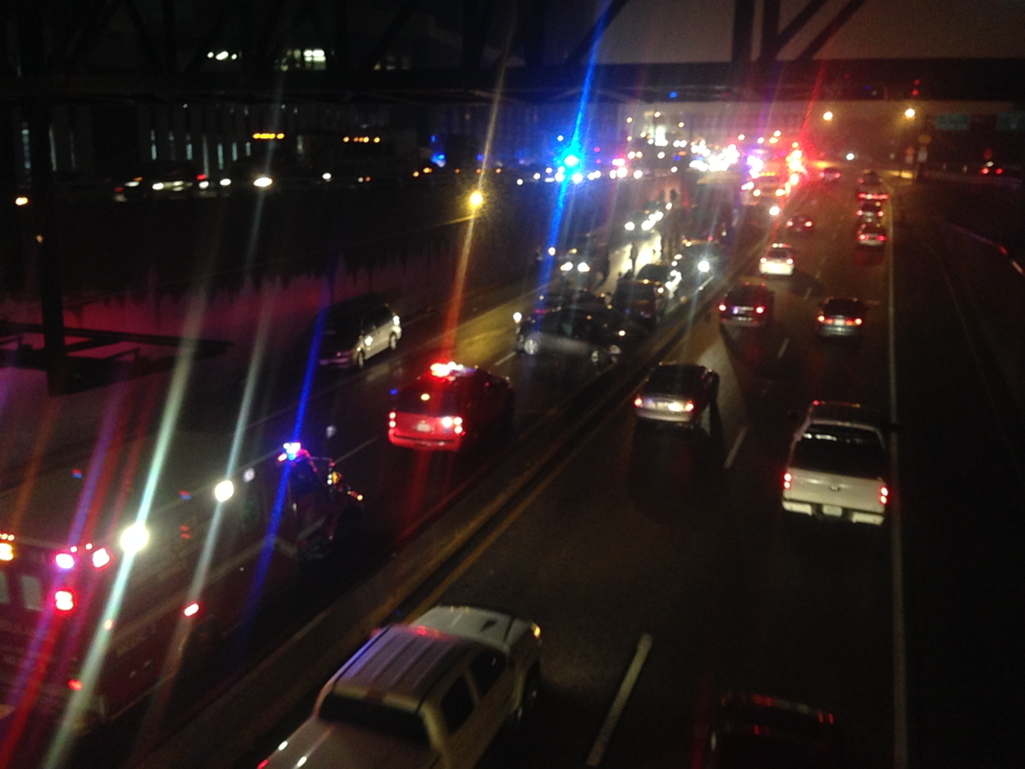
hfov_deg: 29.4
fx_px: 1954
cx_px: 512
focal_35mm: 66
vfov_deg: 22.3
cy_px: 384
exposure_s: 1/20
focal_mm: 4.12
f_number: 2.4
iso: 400
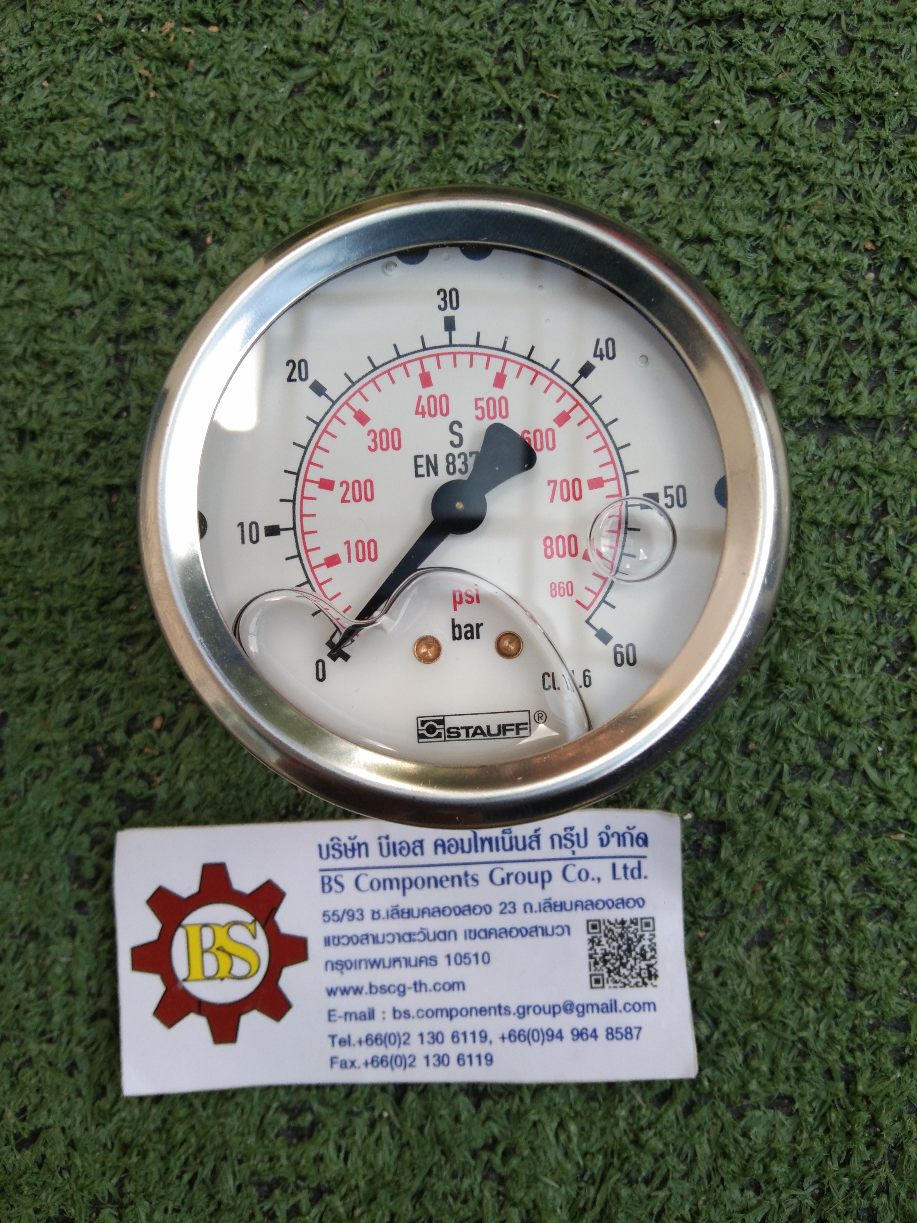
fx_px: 1060
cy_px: 612
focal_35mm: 30
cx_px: 458
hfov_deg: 46.8
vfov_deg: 60.0
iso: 80
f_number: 2.2
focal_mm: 3.65
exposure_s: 1/100
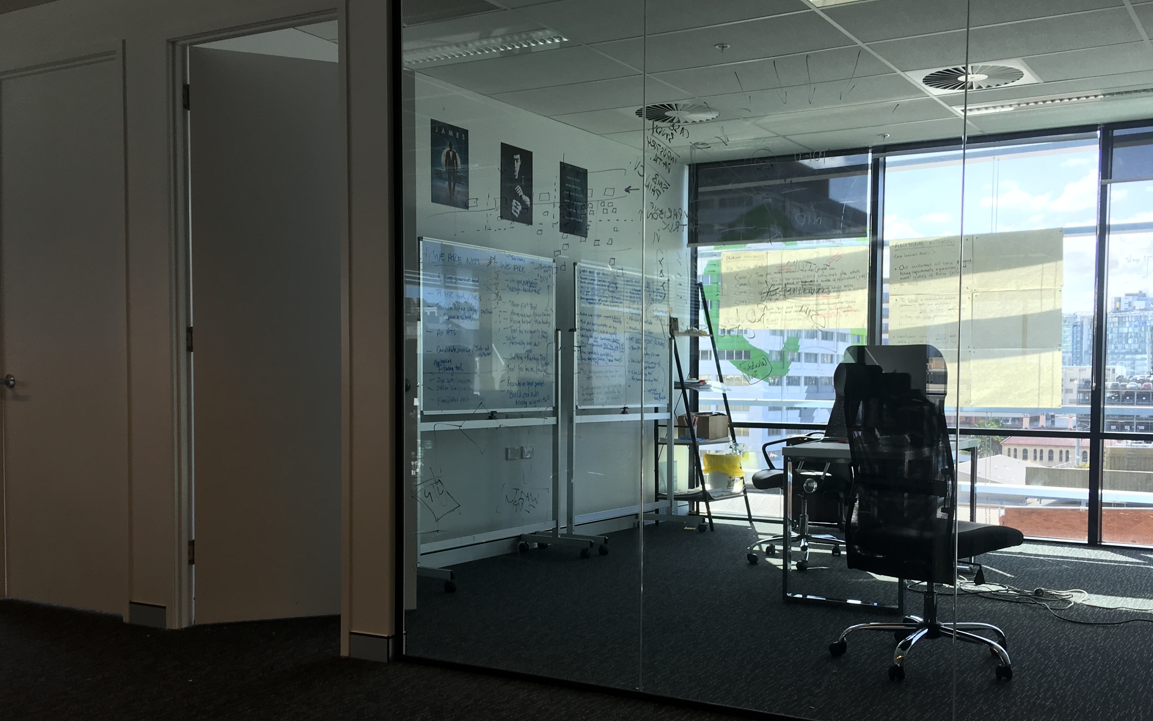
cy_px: 433
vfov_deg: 34.3
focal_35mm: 37
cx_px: 675
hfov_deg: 52.5
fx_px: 1163
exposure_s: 1/100
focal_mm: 4.15
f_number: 2.2
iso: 25
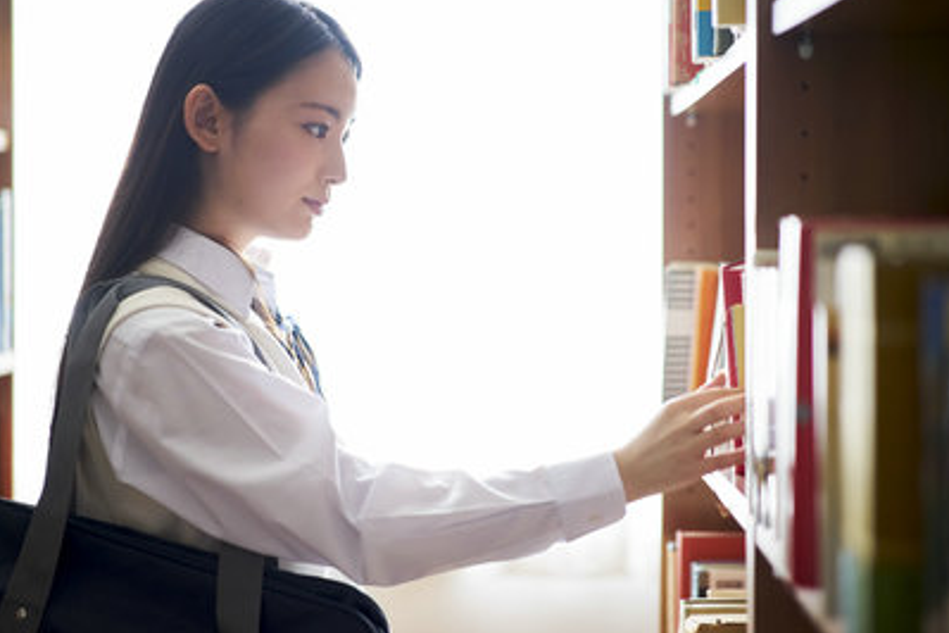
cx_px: 454
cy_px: 286
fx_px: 1634
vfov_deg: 21.9
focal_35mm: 62
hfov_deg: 32.4
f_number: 1.8
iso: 400
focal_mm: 55
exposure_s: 1/250
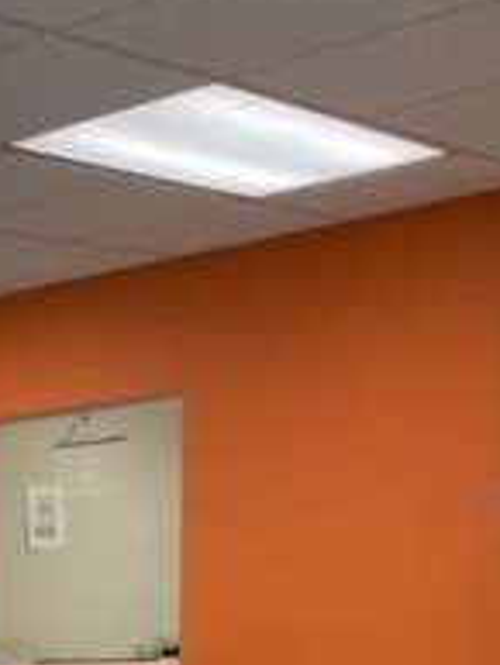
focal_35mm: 86
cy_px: 1078
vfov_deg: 19.1
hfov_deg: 15.7
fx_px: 1654
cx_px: -259
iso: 80
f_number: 1.8
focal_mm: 4.25
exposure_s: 1/60
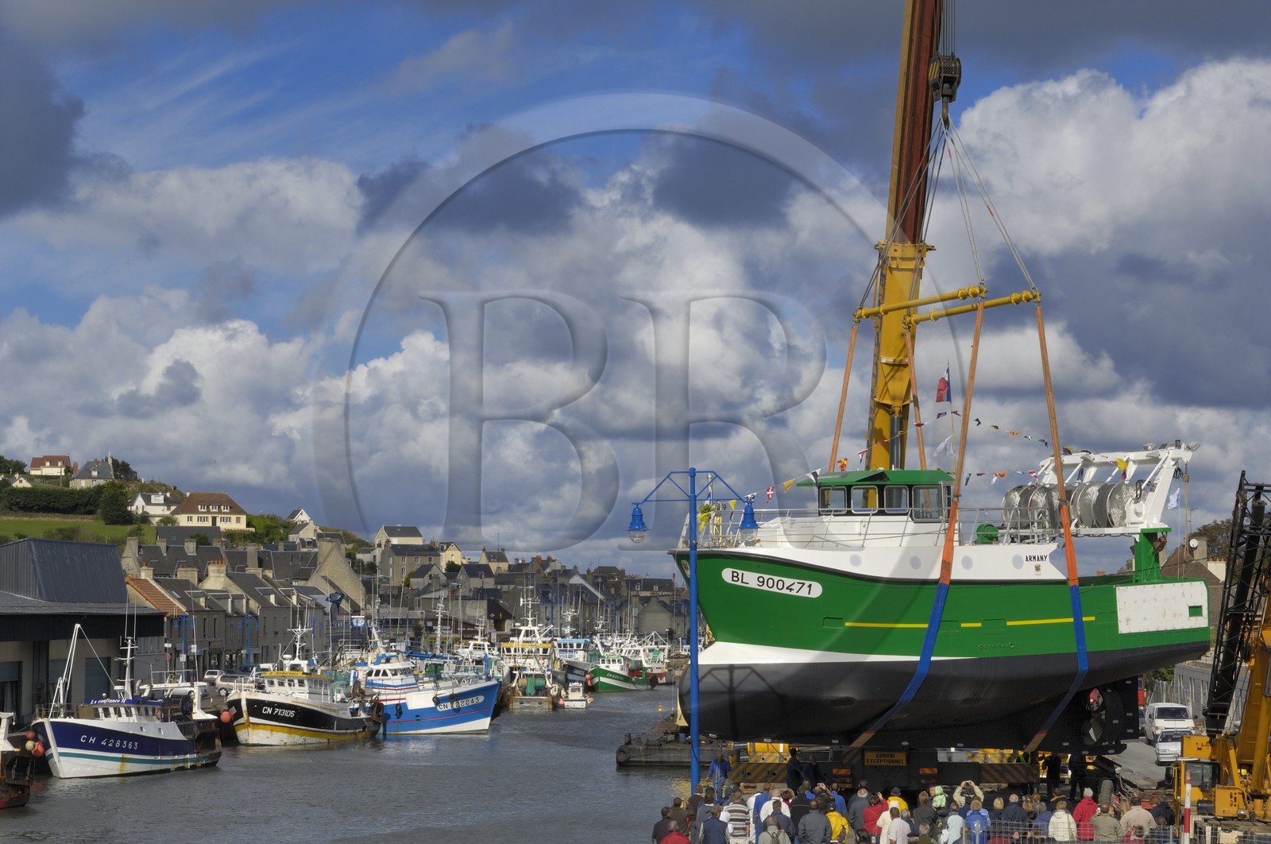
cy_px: 422
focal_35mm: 75
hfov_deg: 27.0
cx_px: 636
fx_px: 2644
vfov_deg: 18.1
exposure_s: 1/200
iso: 100
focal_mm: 50
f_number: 13
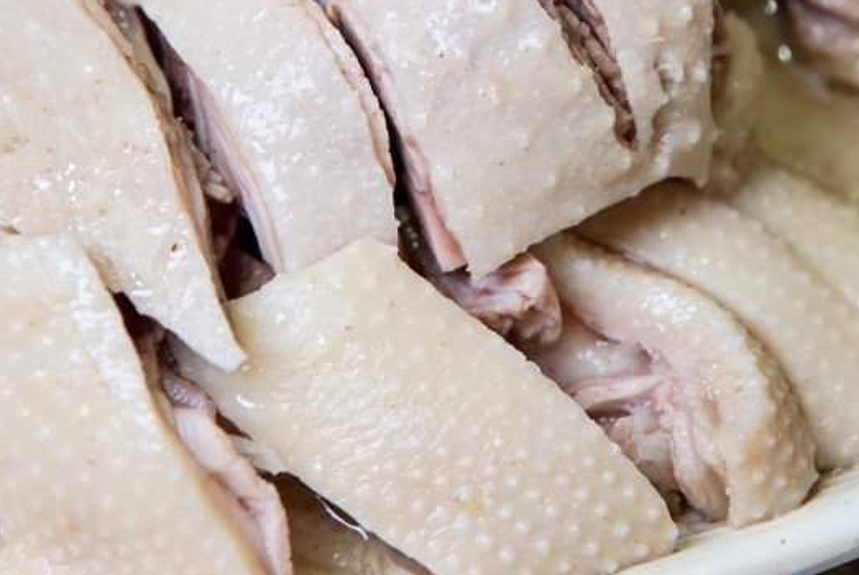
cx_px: 509
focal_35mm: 86
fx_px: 2054
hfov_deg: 23.6
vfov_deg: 15.7
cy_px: 58
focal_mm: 30
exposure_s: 1/60
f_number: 4
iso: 160
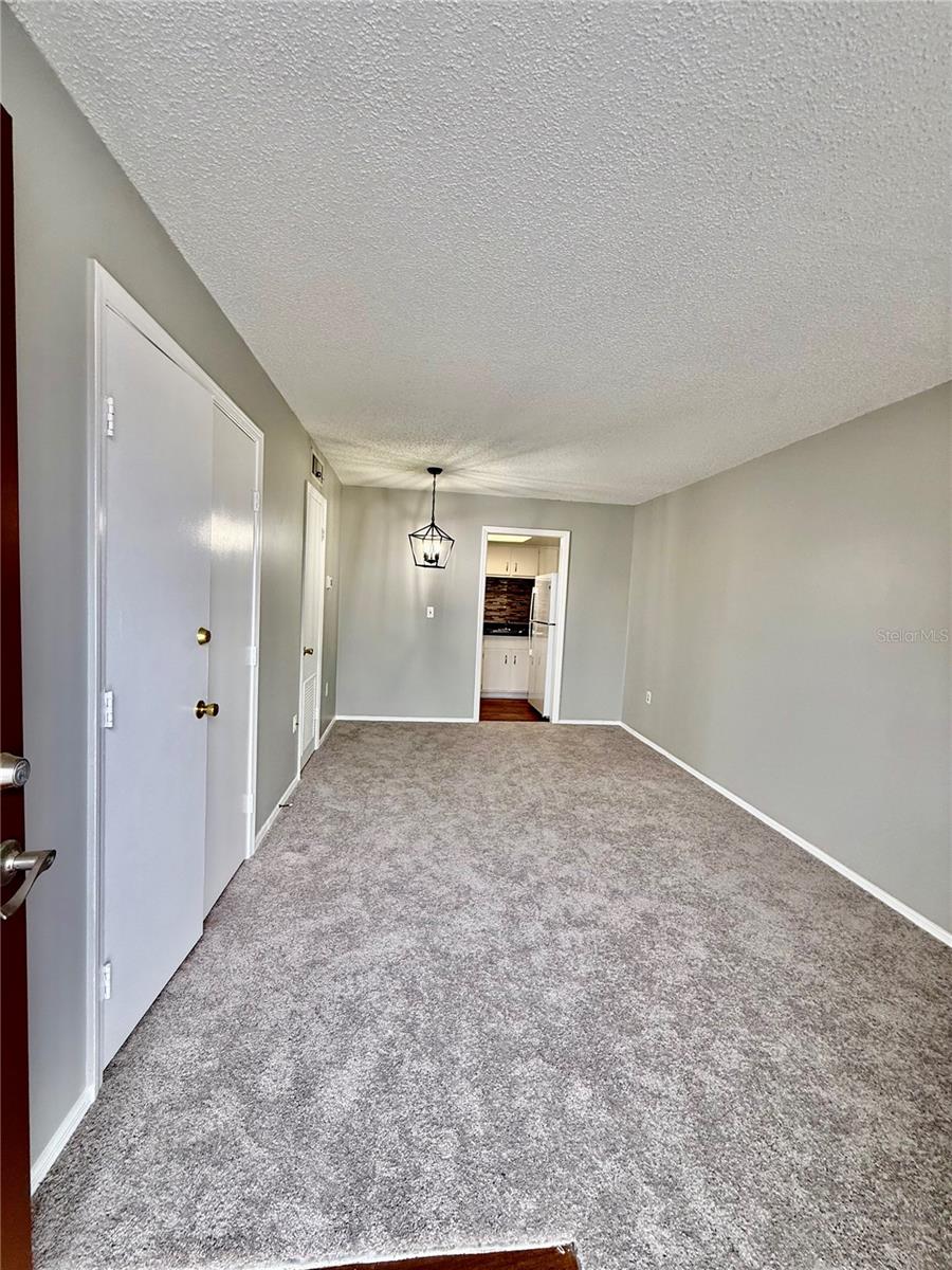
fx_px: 513
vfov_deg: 102.1
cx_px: 476
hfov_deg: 85.7
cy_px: 635
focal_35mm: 14
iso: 200
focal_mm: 2.22
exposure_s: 1/120
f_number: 2.2
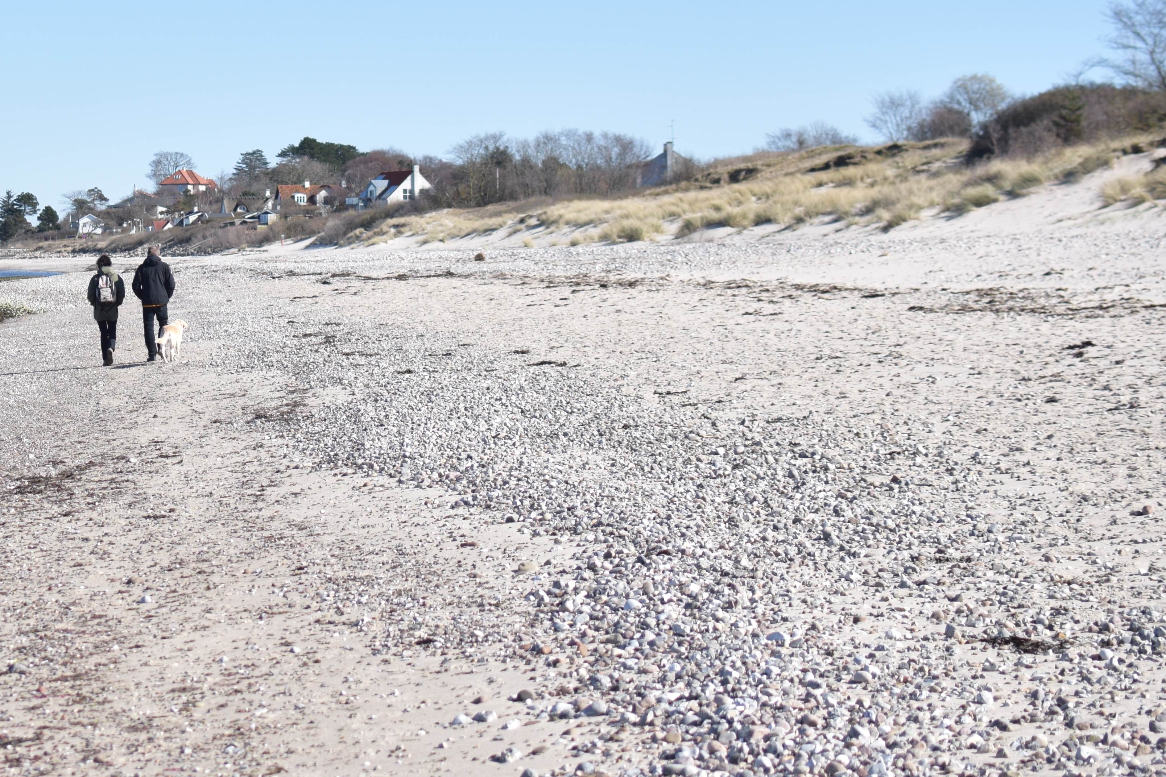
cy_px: 196
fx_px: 3172
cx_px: 124
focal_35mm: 98
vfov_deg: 13.9
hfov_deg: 20.4
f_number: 2.8
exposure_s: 1/3200
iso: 200
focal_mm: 35
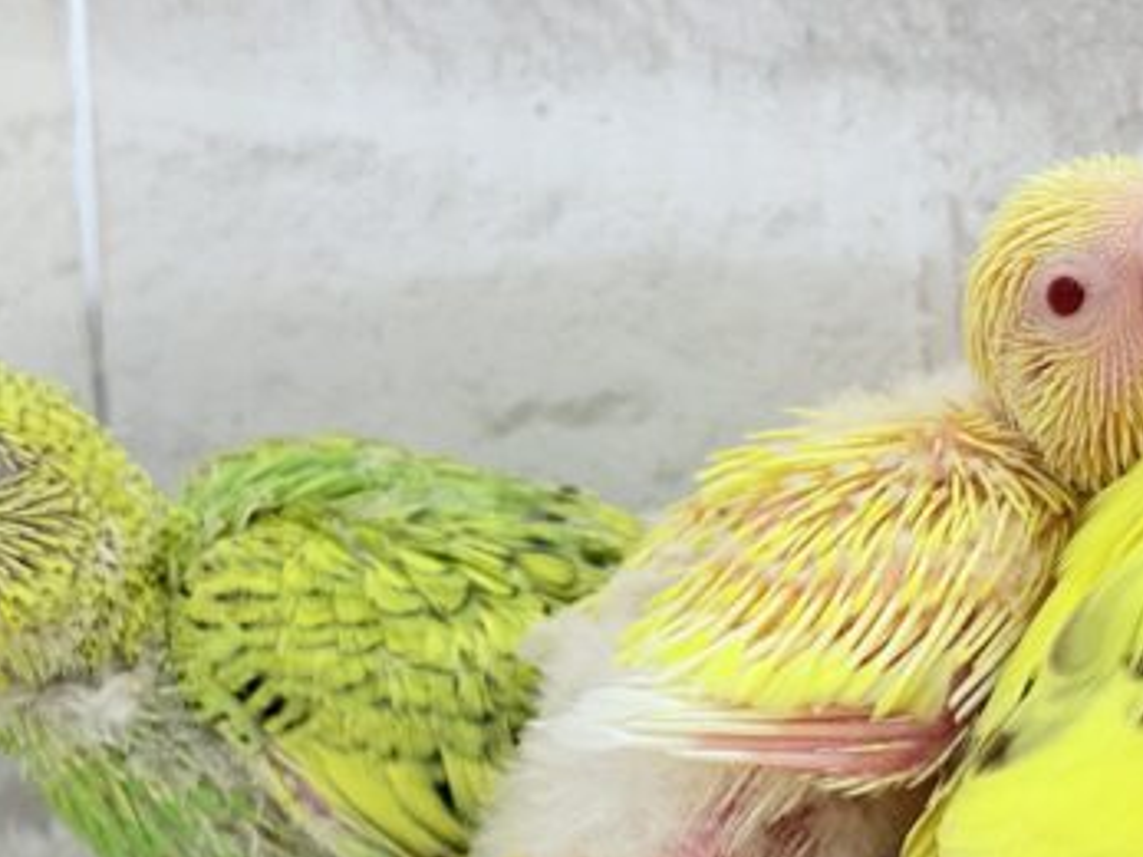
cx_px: 705
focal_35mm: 96
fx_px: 3169
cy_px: 623
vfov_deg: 15.3
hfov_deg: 20.4
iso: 64
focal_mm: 5.96
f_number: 1.6
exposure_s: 1/100
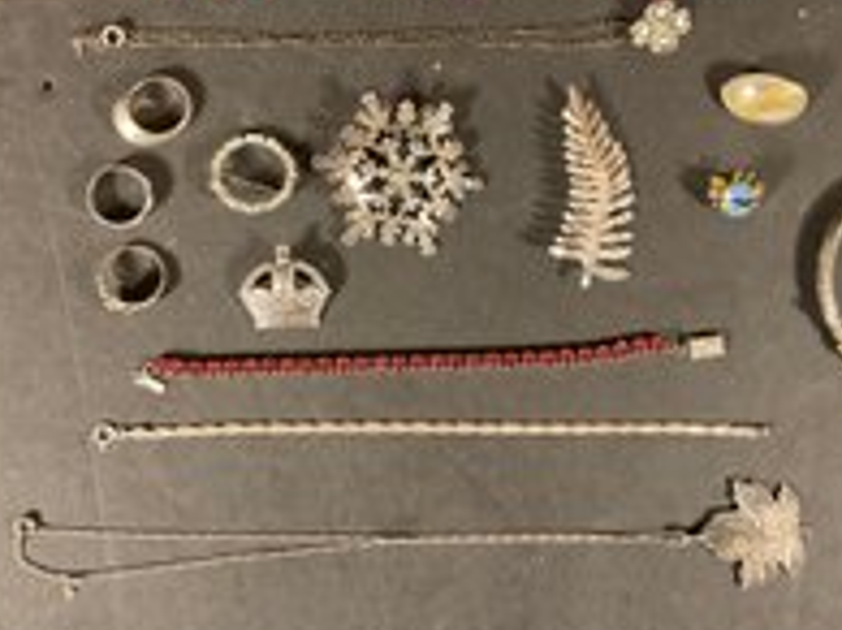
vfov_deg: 28.4
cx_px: 399
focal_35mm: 51
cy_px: 214
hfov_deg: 37.5
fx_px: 1240
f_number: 1.8
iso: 160
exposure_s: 1/60
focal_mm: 3
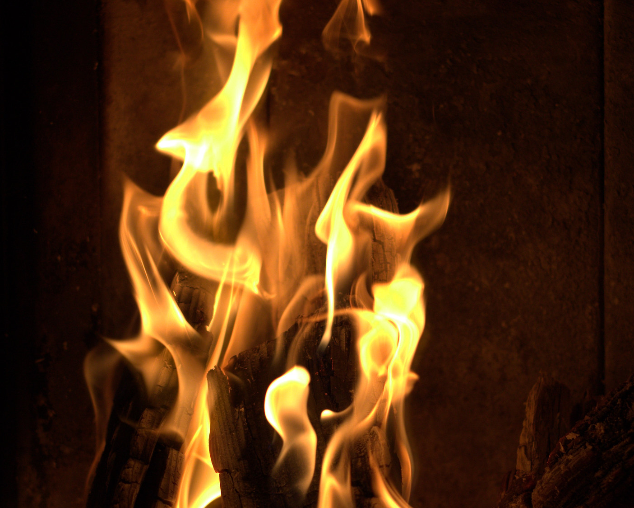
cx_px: 336
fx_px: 2345
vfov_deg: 12.3
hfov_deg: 15.4
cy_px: 292
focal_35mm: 125
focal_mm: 50
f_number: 2.5
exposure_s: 1/800
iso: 400
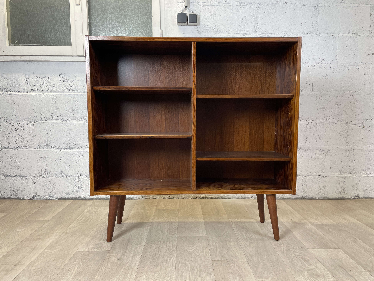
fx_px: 281
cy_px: 140
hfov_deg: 67.3
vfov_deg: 53.1
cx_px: 187
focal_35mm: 26
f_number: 1.6
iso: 80
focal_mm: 4.2
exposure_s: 1/100
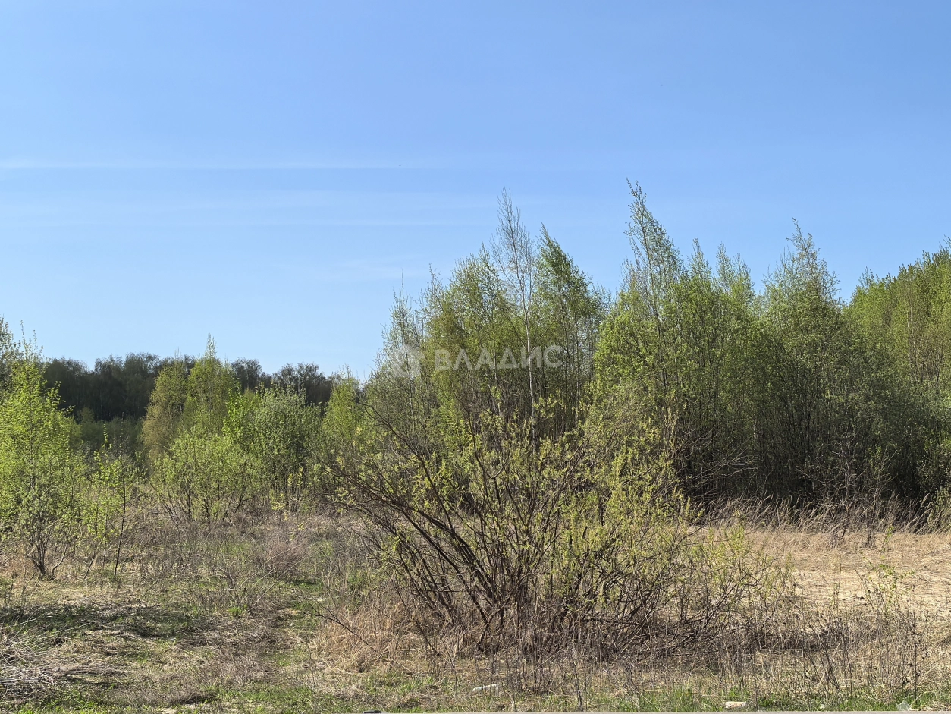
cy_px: 357
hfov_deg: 35.5
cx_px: 476
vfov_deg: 27.0
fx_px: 1484
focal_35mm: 54
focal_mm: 6.98
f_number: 2
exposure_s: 1/1748
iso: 50
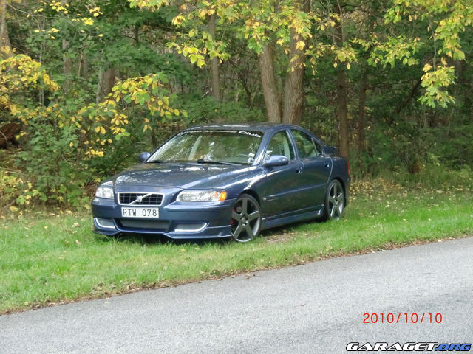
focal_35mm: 89
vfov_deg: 16.6
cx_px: 236
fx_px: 1216
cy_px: 177
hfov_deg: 22.0
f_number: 4.8
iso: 800
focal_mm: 16
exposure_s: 1/80
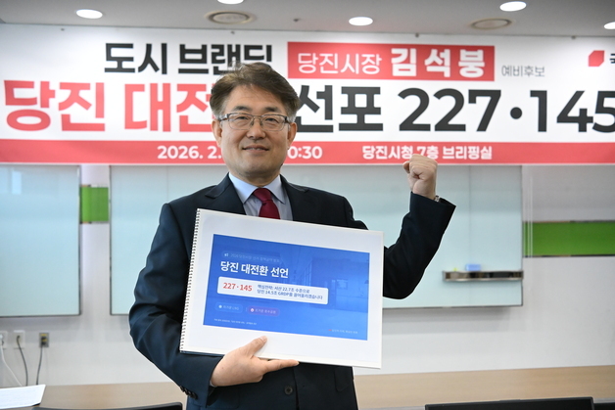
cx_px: 308
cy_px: 205
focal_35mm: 40
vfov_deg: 33.4
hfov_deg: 48.4
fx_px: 683
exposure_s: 1/1600
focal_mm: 40
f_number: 4
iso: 8000
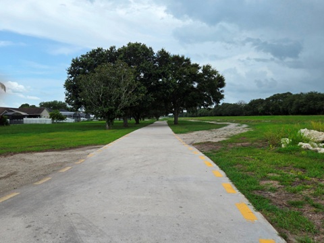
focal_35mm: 23
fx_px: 215
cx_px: 162
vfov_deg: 58.9
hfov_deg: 73.9
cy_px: 122
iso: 25
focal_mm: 5.4
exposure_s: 1/1567
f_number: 1.8
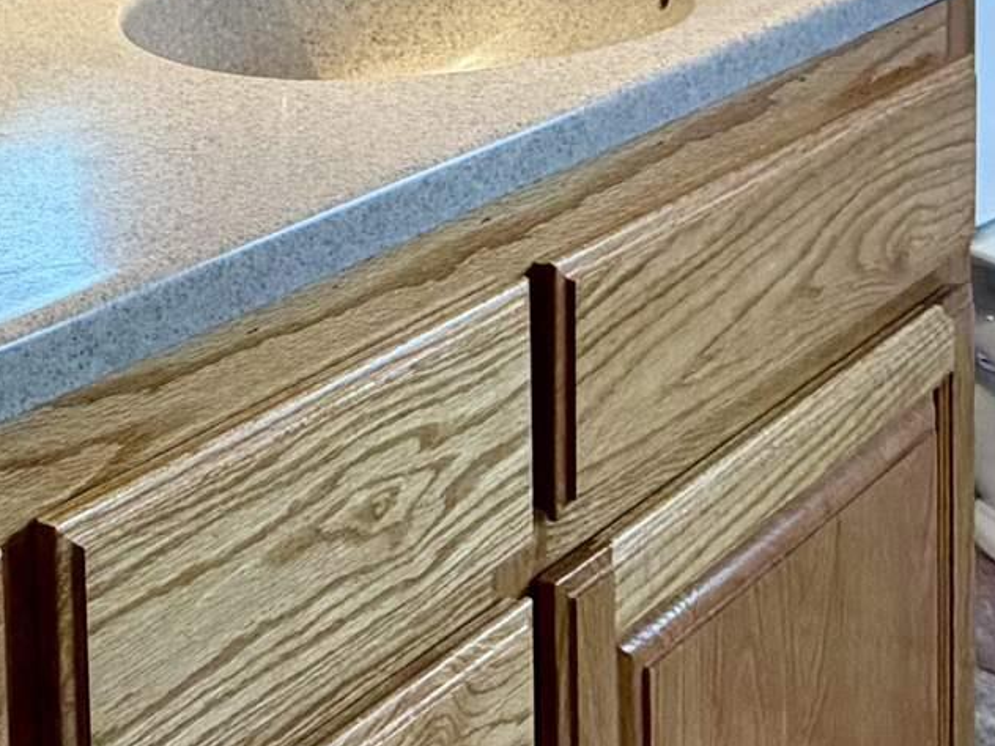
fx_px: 1955
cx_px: 93
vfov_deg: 19.2
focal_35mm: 68
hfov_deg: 27.5
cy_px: -346
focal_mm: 2.22
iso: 250
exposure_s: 1/120
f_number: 2.2
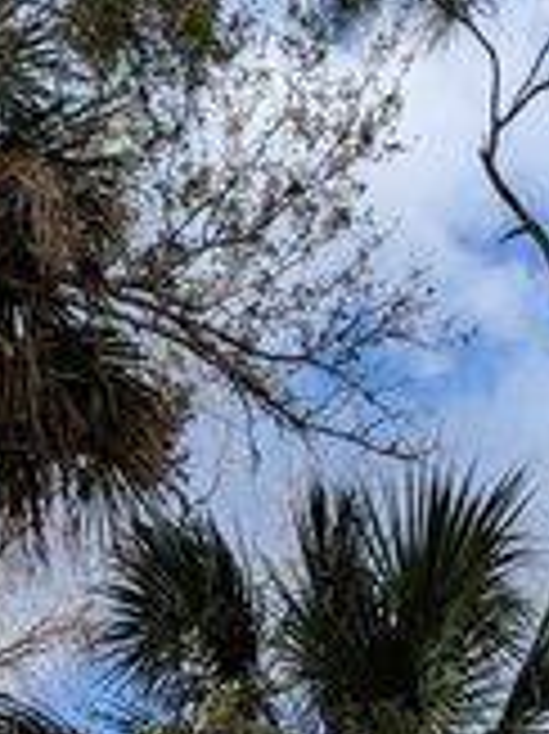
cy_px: 1342
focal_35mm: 98
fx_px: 2075
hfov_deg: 15.0
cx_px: 418
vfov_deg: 16.6
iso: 21
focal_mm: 6.9
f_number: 1.68
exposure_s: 1/1368
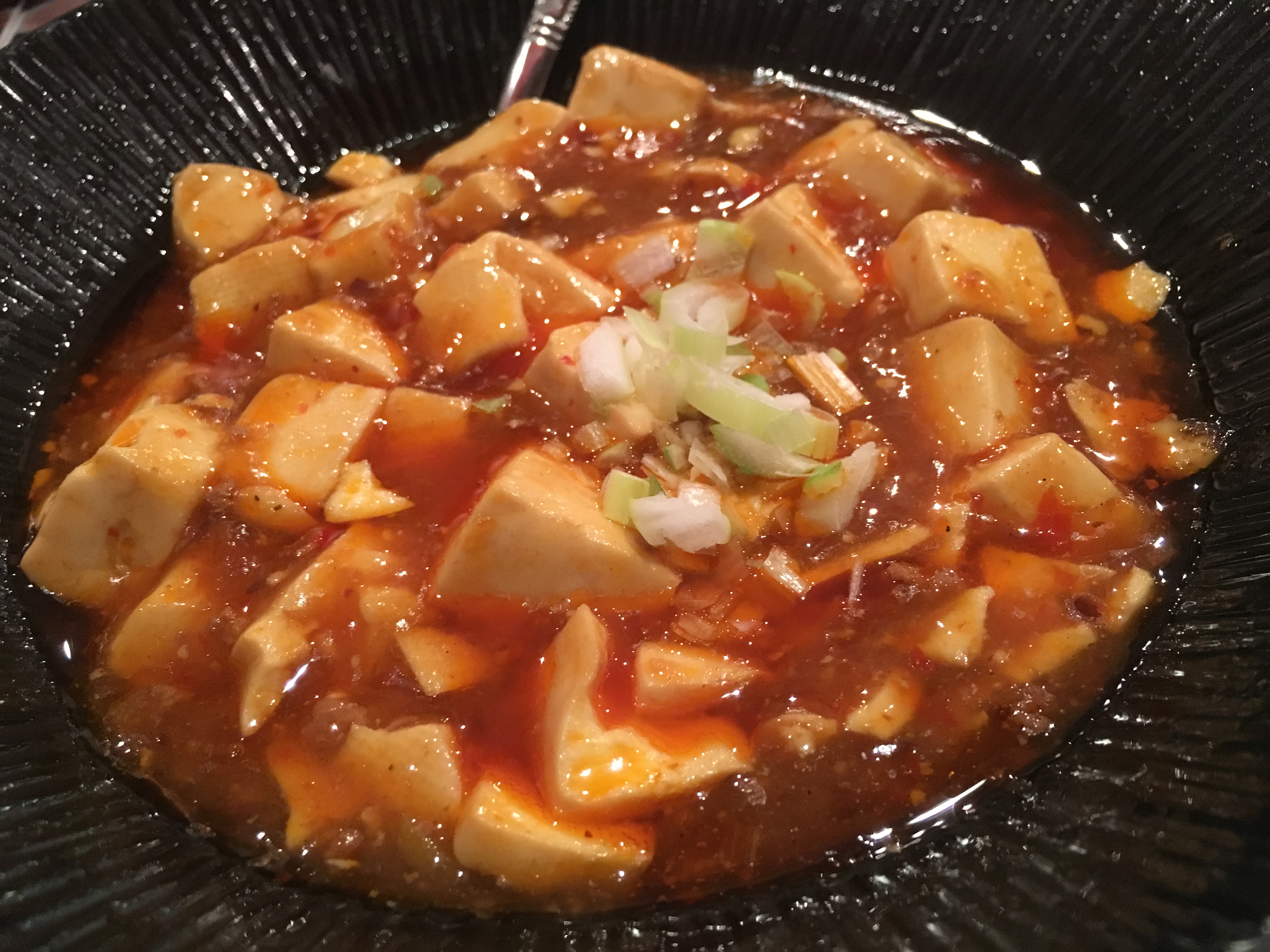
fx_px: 1064
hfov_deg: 61.7
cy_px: 476
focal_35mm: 29
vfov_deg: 48.2
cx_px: 635
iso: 250
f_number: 2.2
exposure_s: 1/15
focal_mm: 4.15
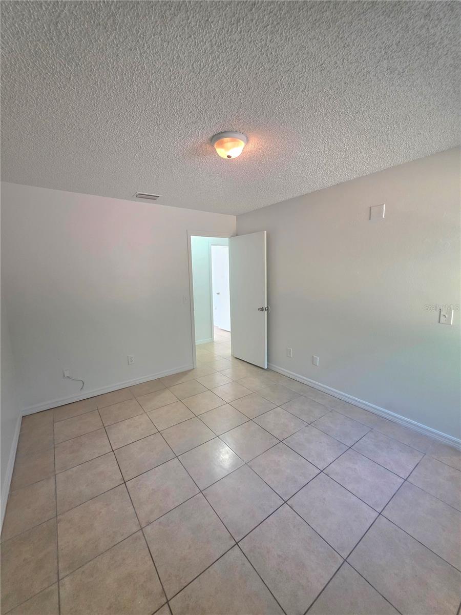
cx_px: 230
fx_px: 231
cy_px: 308
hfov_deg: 89.9
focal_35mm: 13
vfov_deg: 106.2
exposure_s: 1/120
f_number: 1.9
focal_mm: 2.2
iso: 250
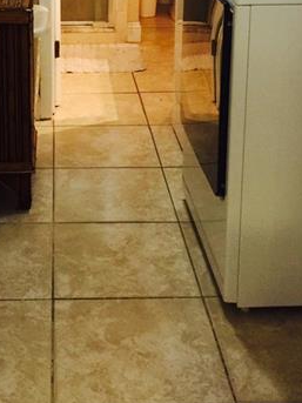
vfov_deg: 28.4
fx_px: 757
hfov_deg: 22.4
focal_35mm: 65
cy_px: 21
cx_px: 81
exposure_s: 1/15
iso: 125
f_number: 2.2
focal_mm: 4.15
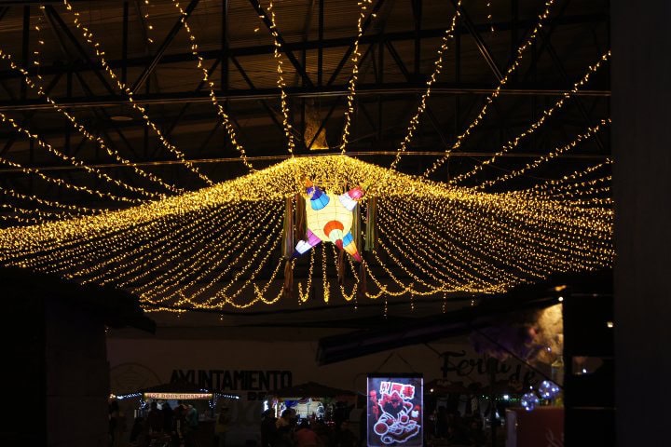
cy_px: 224
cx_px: 336
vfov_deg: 16.6
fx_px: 1538
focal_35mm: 82
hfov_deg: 24.6
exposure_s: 1/25
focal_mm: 55
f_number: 5.6
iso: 400
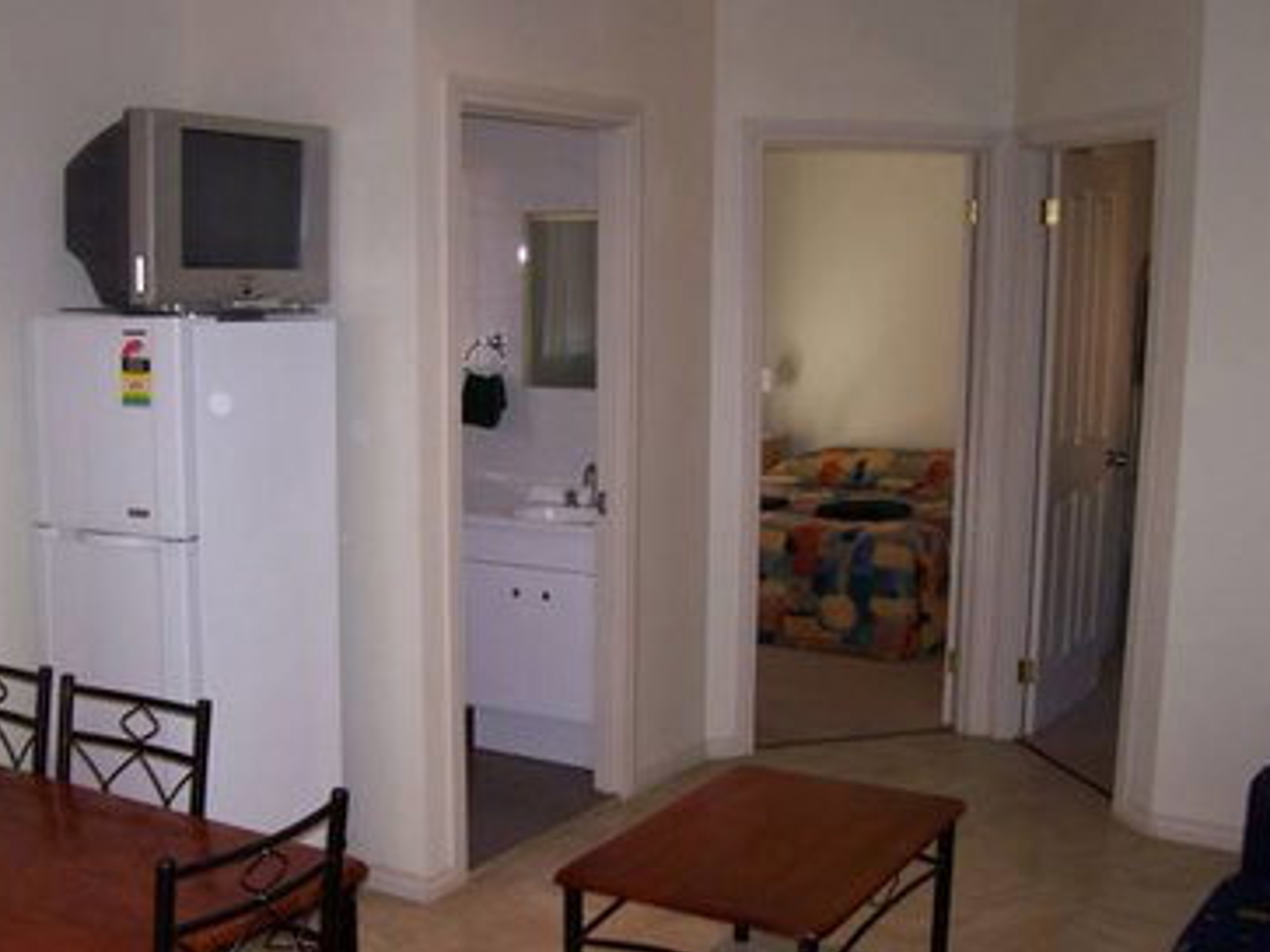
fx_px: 1650
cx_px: 514
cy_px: 574
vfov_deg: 32.1
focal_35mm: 45
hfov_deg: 41.9
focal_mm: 5.6
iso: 80
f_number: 2.7
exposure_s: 1/64
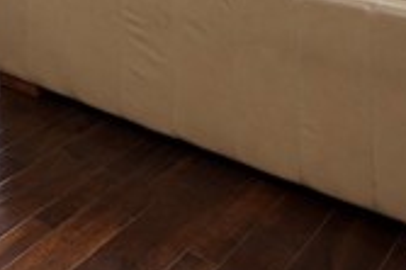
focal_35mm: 65
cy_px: -231
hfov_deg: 29.2
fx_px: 732
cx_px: 12
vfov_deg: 16.9
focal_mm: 17
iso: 400
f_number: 16
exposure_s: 1/80
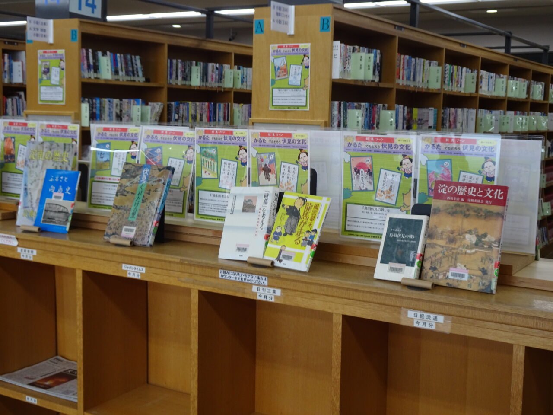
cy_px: 208
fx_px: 735
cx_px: 276
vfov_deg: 31.5
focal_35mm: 46
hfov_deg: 41.2
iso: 125
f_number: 4.5
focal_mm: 7.87
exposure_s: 1/50
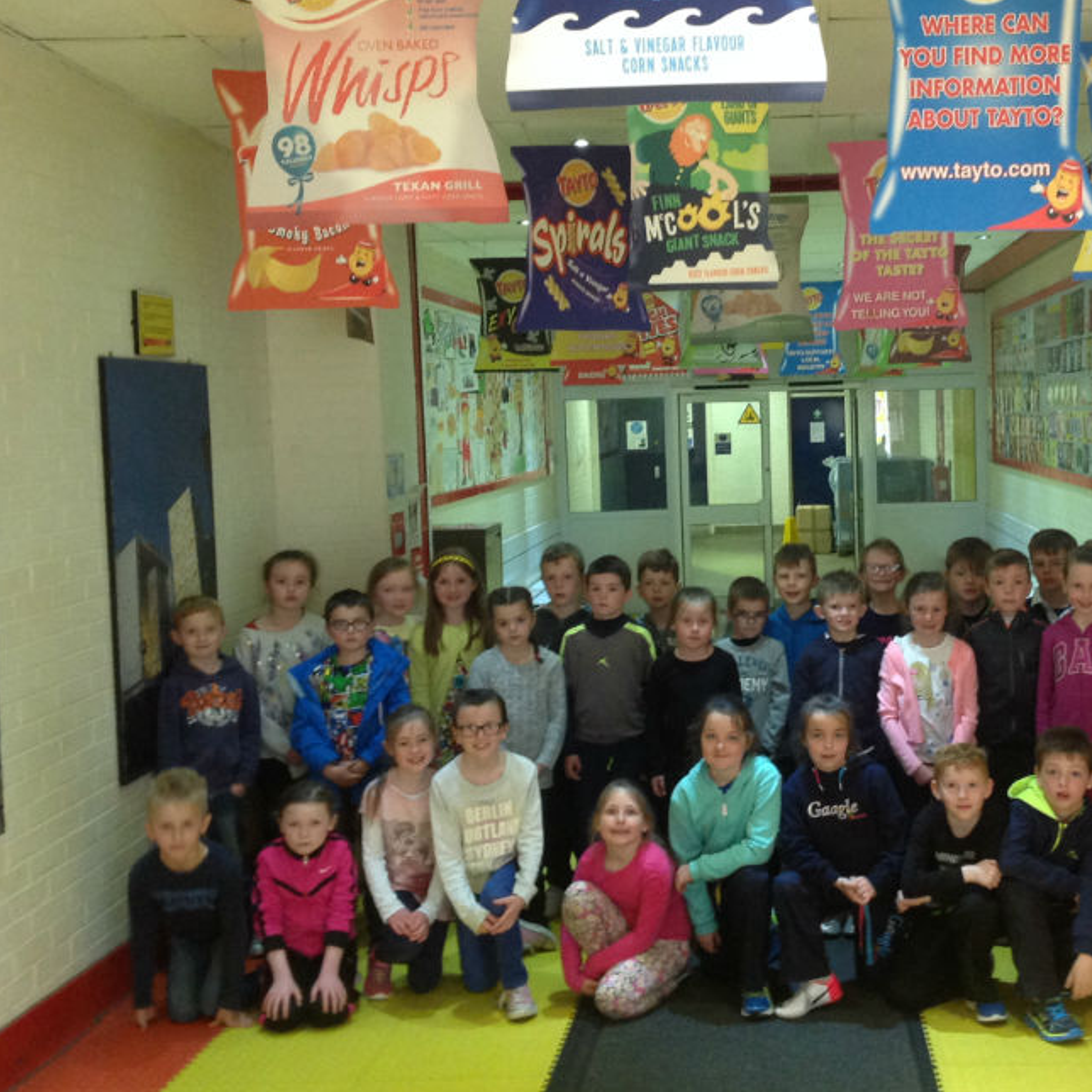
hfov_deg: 35.5
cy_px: 495
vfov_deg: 36.0
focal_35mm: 47
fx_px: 1677
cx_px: 772
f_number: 2.4
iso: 320
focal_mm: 4.28
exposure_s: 1/15
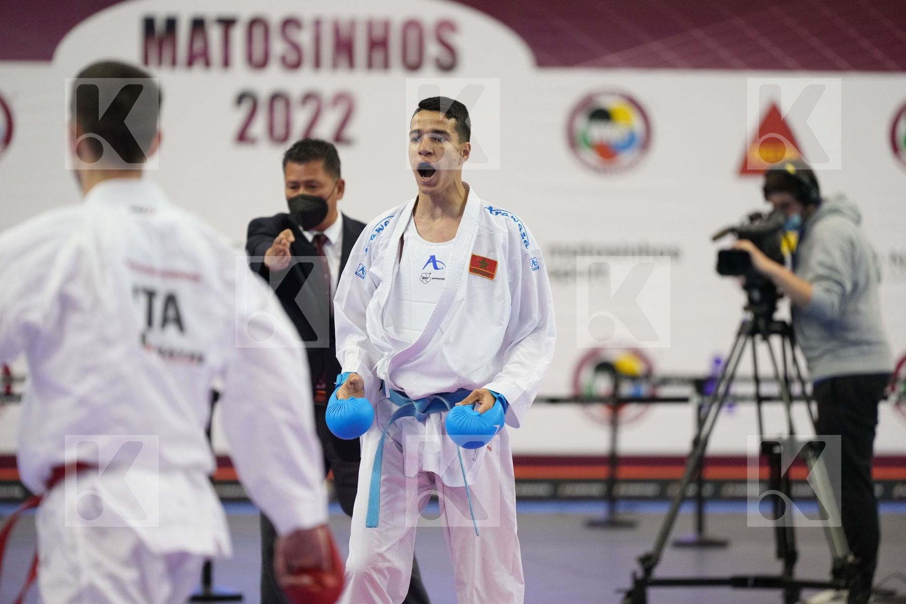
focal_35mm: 200
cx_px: 453
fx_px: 5033
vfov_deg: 6.9
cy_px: 302
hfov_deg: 10.3
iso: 3200
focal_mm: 200
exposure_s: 1/1000
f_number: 2.8
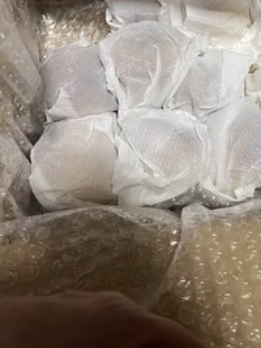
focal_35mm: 39
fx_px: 392
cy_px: 116
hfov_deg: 36.1
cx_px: 189
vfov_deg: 47.1
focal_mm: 5.1
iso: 400
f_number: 1.6
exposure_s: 1/60
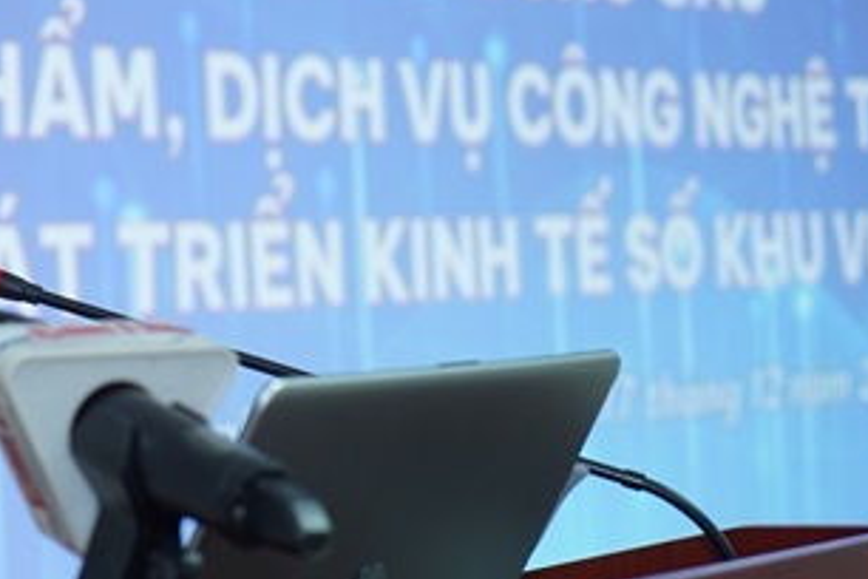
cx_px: -139
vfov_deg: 7.5
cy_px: 177
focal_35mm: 183
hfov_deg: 11.1
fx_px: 4412
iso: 800
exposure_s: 1/80
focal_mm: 70
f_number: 5
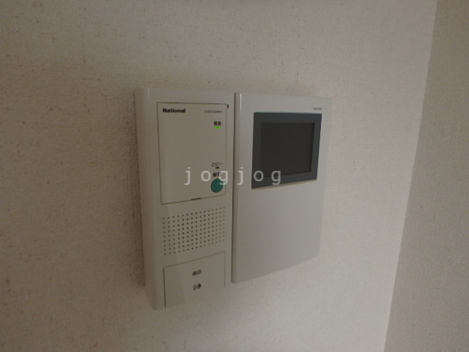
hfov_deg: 79.0
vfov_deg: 63.4
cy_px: 176
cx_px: 234
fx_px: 285
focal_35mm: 21
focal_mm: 3.7
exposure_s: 1/30
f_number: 3.5
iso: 250
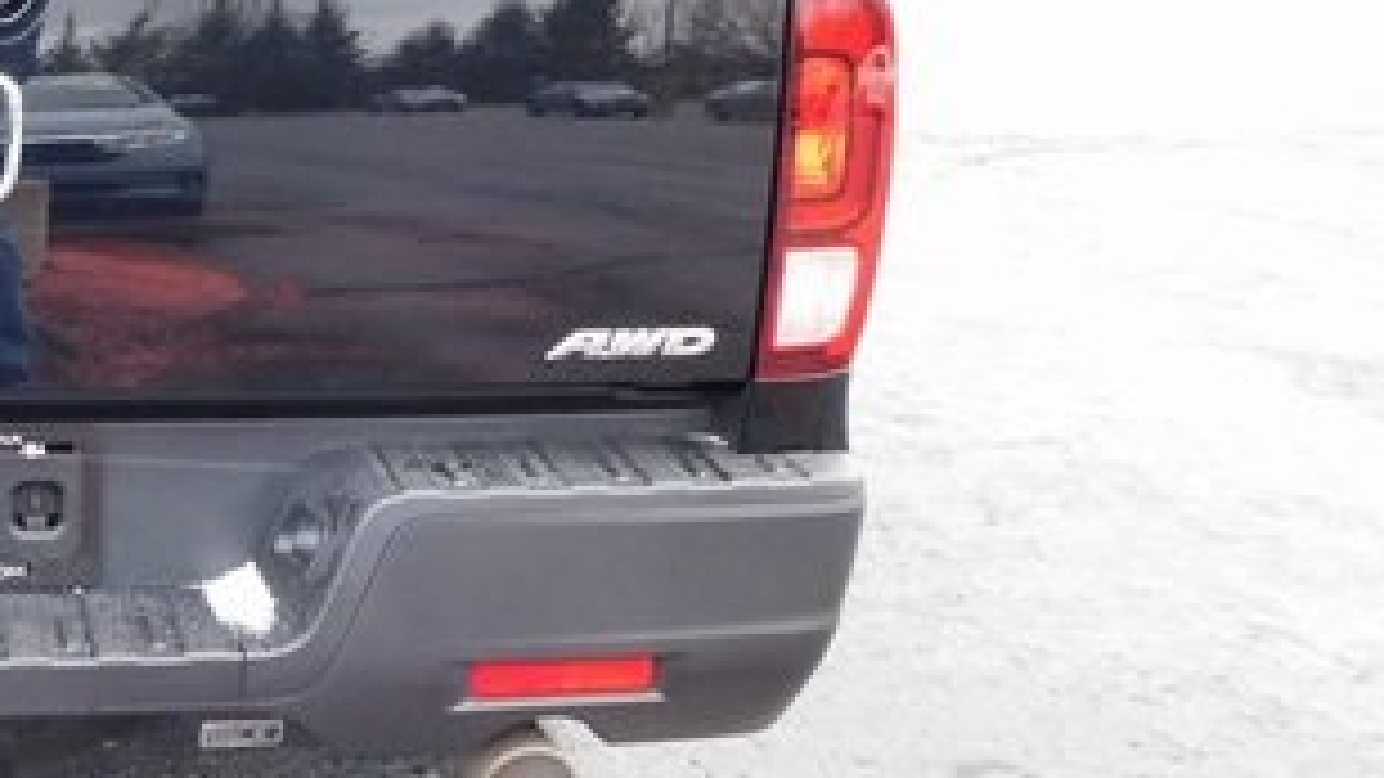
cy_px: 346
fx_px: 1908
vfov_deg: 23.0
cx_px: -49
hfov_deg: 35.4
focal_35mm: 52
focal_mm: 4
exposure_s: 1/30
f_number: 3
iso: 400
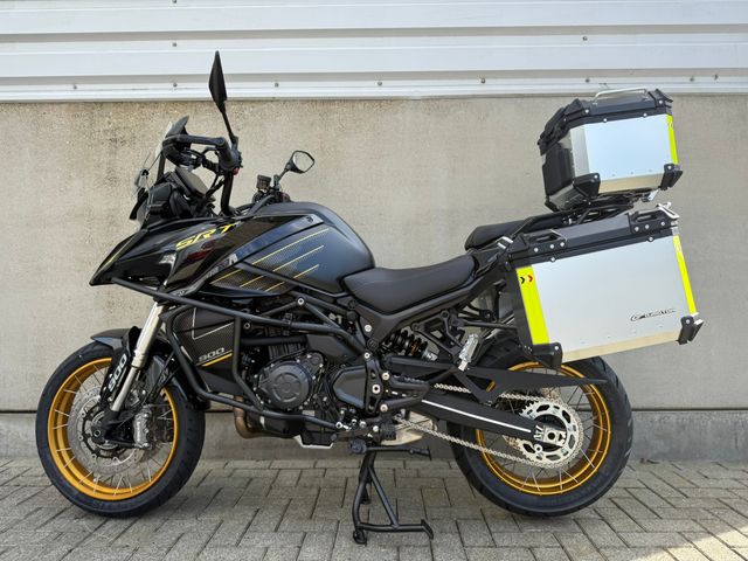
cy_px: 280
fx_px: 519
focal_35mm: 24
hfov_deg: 71.6
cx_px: 374
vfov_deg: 56.8
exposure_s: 1/1060
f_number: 1.78
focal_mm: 6.76
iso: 80
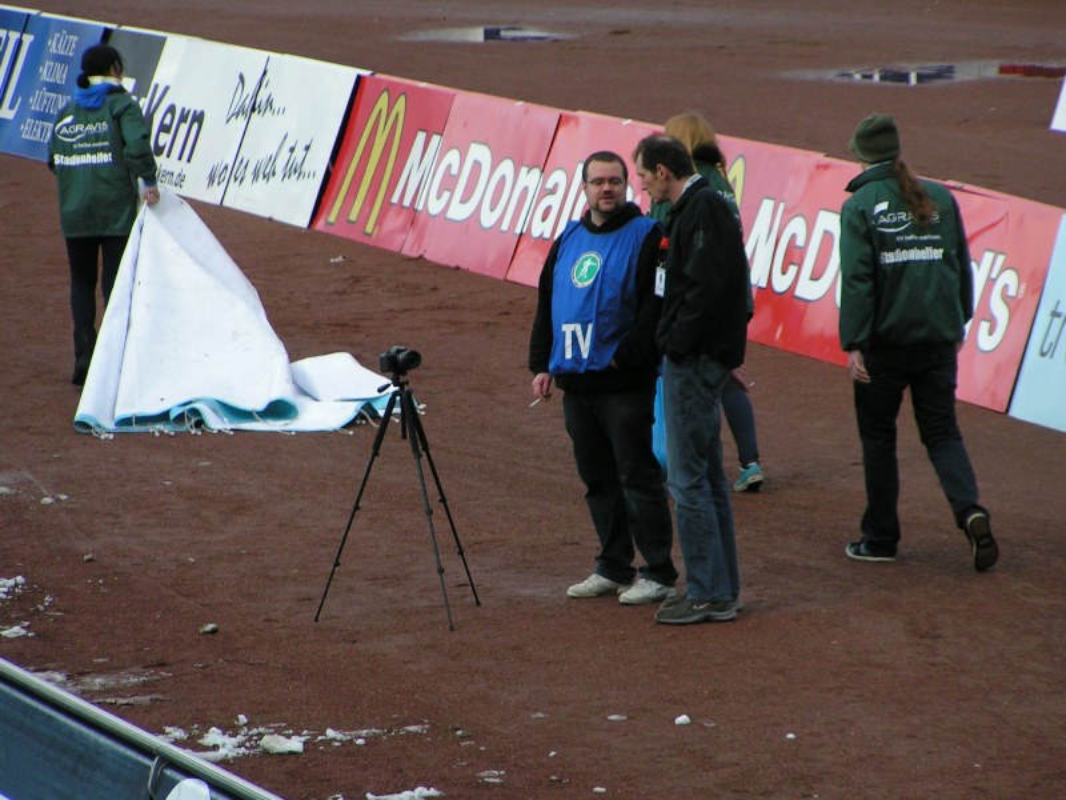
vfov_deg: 5.7
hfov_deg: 7.6
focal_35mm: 259
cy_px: 400
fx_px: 7976
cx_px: 533
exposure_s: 1/400
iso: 100
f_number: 3.5
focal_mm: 39.6
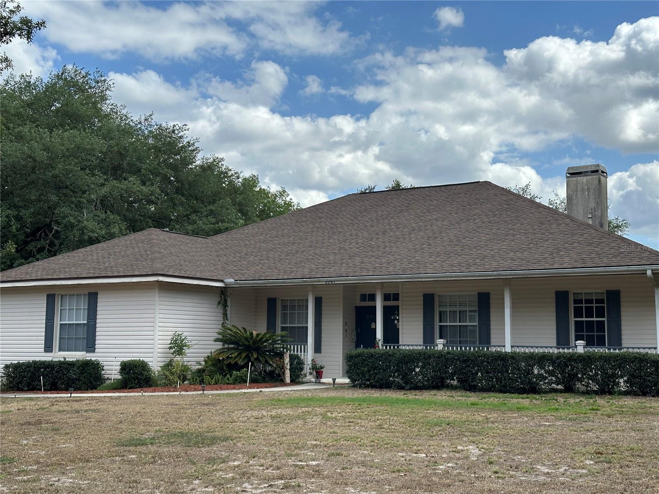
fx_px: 914
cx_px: 330
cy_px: 247
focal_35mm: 48
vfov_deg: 30.3
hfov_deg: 39.7
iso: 64
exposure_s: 1/4016
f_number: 1.78
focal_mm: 6.86
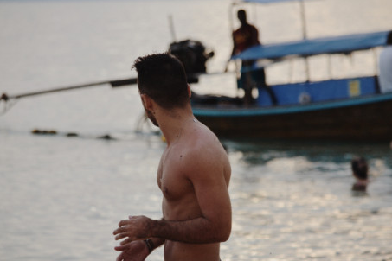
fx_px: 2526
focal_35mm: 232
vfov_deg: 5.9
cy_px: 136
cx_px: 195
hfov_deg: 8.9
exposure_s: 1/640
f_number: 4.8
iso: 400
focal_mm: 140
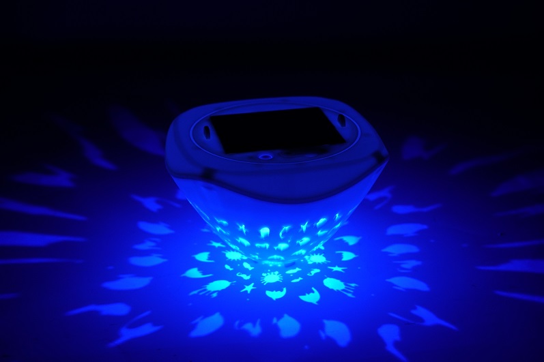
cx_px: 272
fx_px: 952
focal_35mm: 63
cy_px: 181
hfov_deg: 31.9
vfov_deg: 21.6
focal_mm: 63
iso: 800
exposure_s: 1/60
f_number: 8
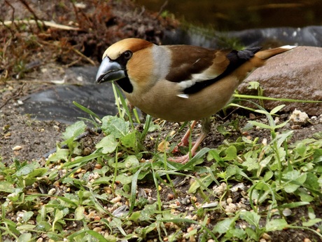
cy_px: 121
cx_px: 161
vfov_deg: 2.5
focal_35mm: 585
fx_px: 5442
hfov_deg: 3.4
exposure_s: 1/125
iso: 280
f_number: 5.9
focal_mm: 104
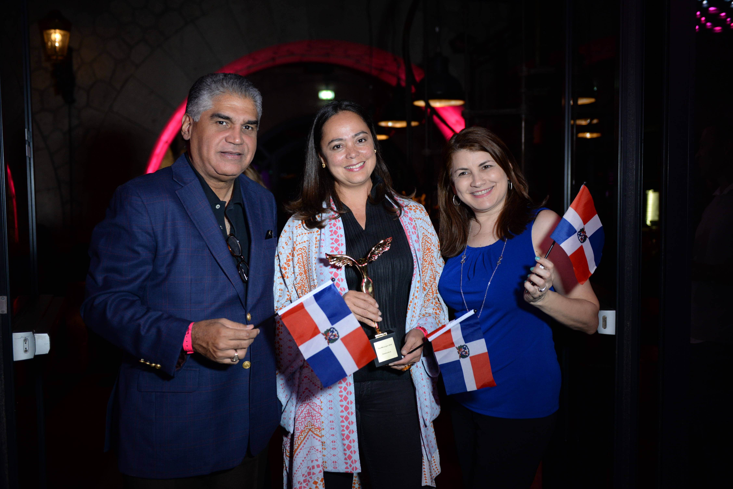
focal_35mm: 36
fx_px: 733
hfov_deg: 53.1
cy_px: 244
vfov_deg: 36.9
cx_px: 366
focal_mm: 36
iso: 1000
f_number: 2.8
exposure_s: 1/100
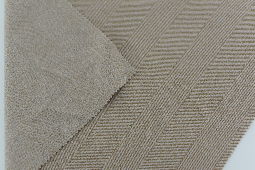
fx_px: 354
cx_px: 128
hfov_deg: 39.6
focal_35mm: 50
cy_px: 85
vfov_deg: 27.0
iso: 100
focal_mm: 50
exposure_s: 1/200
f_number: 3.5
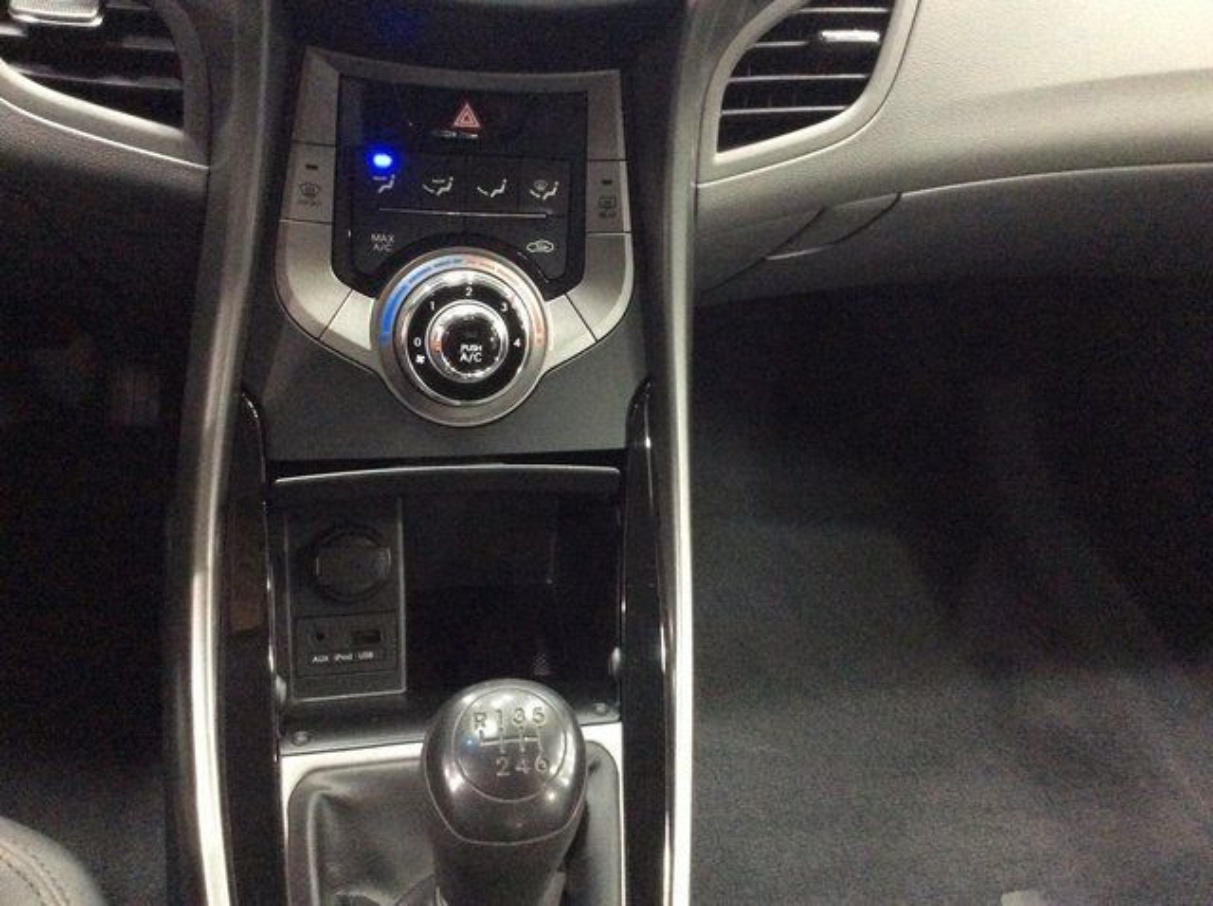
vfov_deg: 44.1
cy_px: 453
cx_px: 606
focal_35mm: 32
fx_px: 1120
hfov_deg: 56.9
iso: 640
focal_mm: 3.3
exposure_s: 1/17
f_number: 2.4
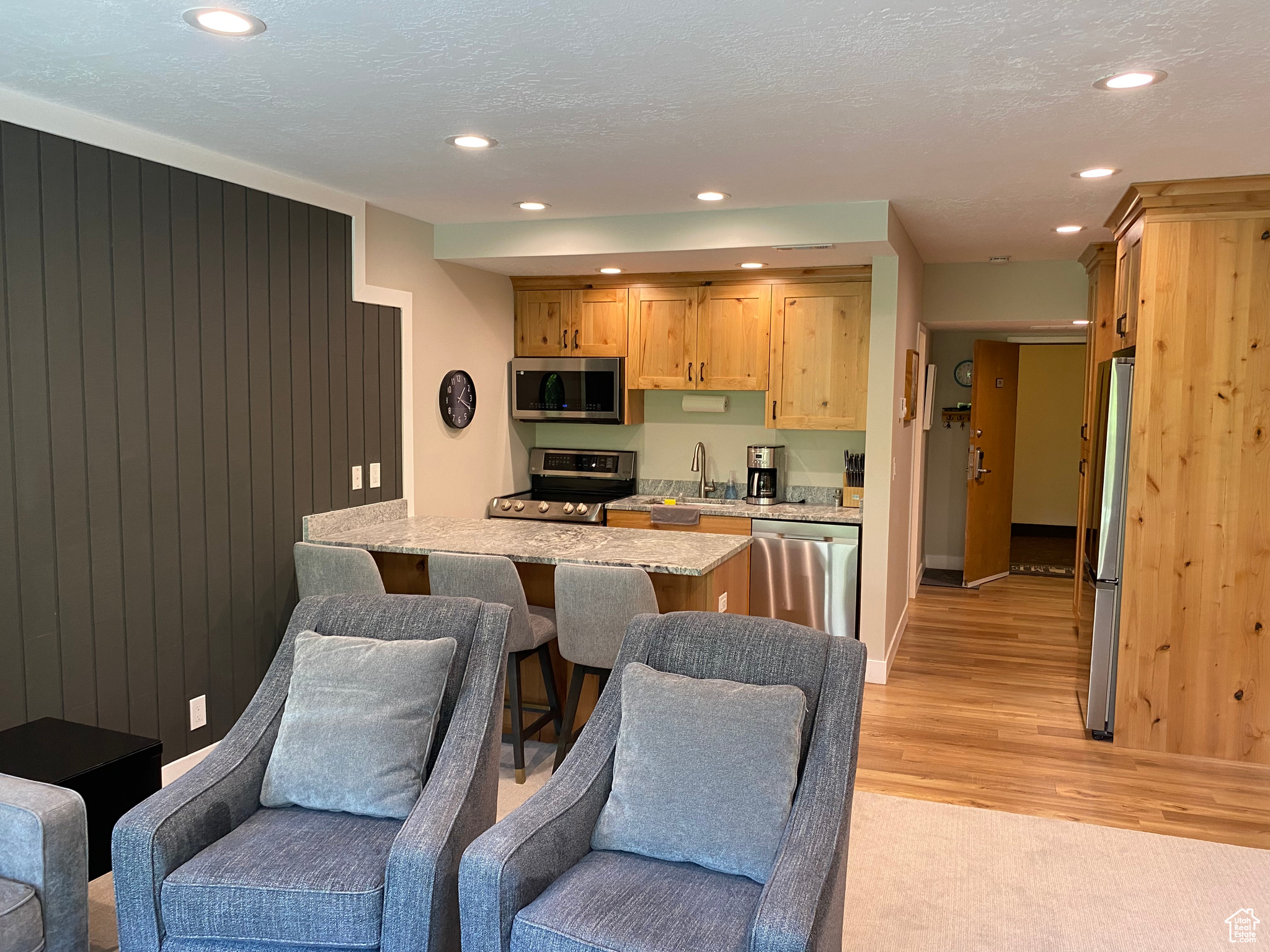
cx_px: 635
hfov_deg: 67.3
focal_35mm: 26
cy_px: 476
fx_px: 954
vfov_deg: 53.1
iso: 125
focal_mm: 4.25
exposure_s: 1/60
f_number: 1.8
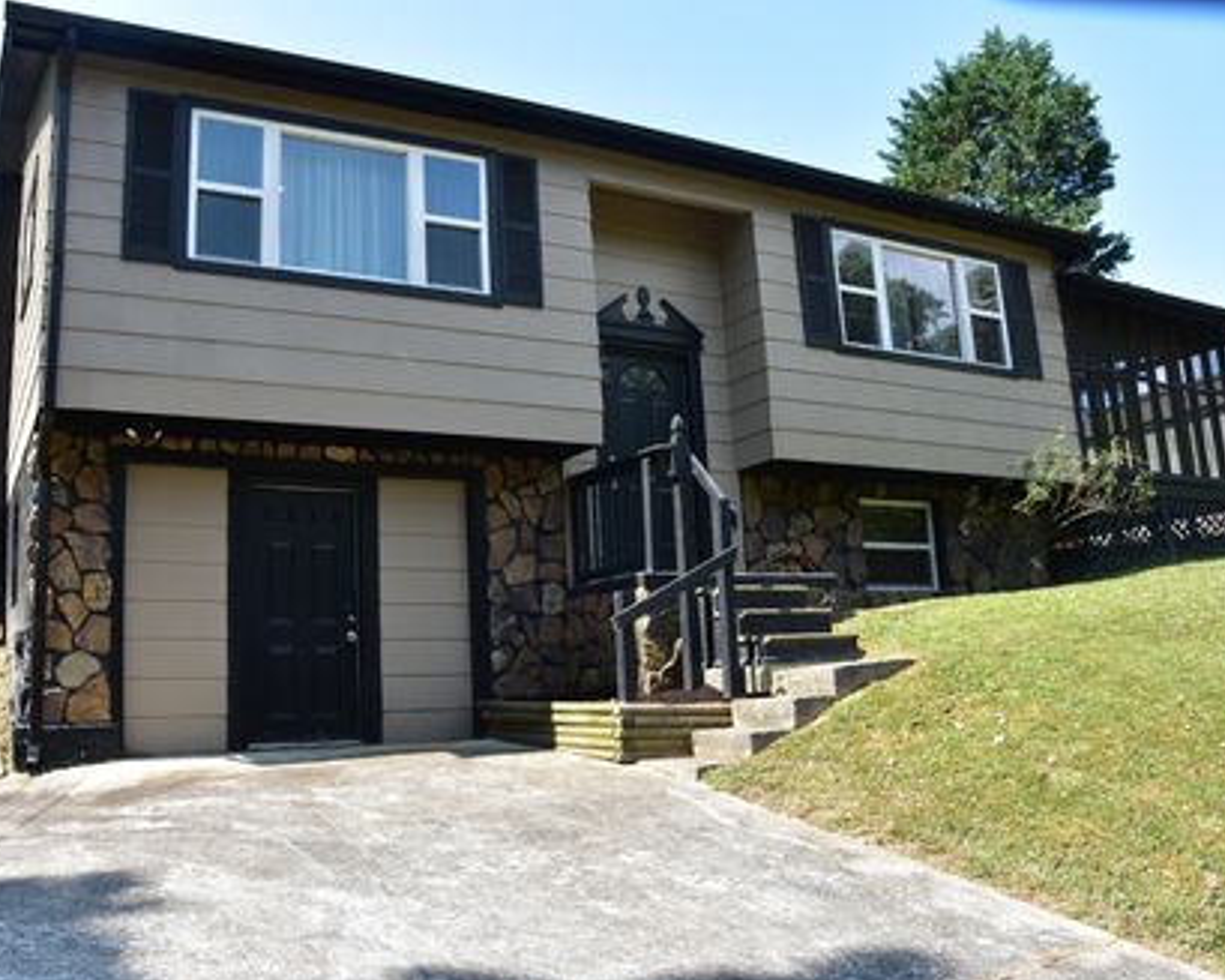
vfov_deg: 47.1
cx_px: 509
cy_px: 490
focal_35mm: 31
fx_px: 1124
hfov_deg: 56.9
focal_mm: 18
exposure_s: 1/200
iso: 400
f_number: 10
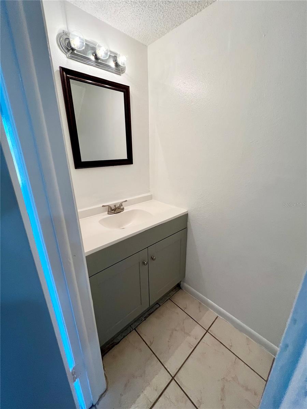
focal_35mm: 13
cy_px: 204
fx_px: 154
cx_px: 154
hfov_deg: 89.9
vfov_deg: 106.2
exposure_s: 1/120
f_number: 1.8
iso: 160
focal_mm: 1.57
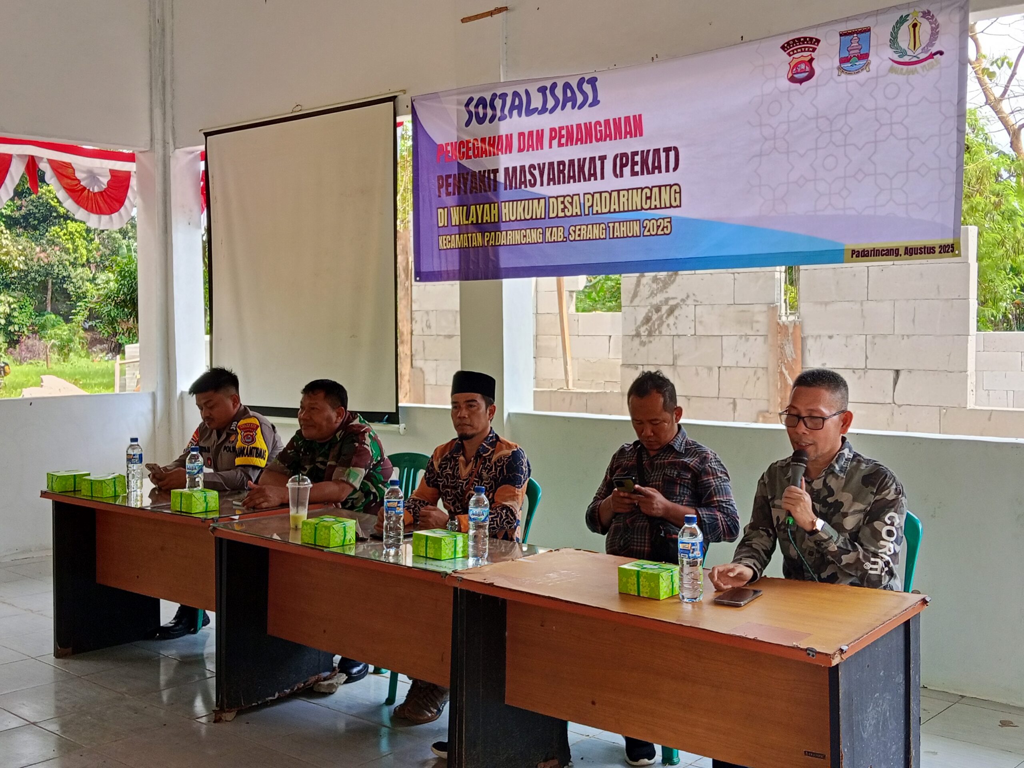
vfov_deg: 37.7
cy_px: 384
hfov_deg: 49.0
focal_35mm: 38
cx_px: 512
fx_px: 1124
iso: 64
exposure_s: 1/100
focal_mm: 3.98
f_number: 1.8
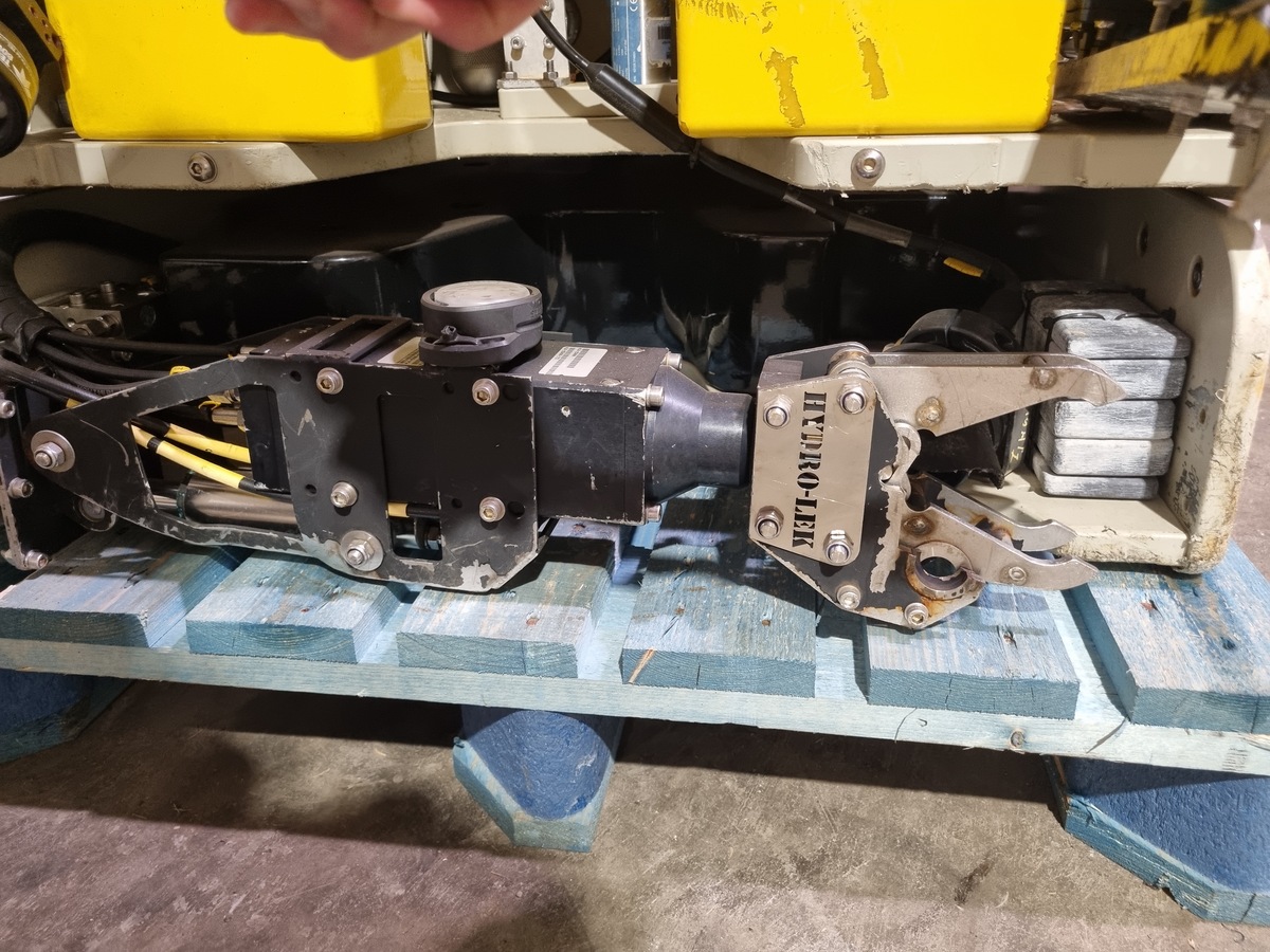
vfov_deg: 53.1
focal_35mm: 26
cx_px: 635
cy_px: 476
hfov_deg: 67.3
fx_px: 954
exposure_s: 1/50
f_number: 1.8
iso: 500
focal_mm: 5.4
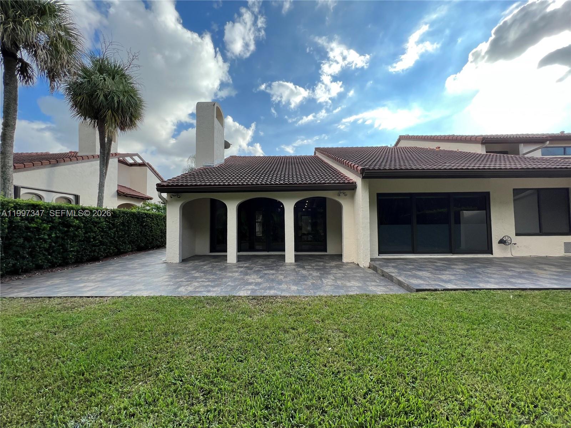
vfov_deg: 89.9
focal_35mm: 13
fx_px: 214
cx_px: 286
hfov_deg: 106.2
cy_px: 214
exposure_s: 1/717
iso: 32
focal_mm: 1.57
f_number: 1.8
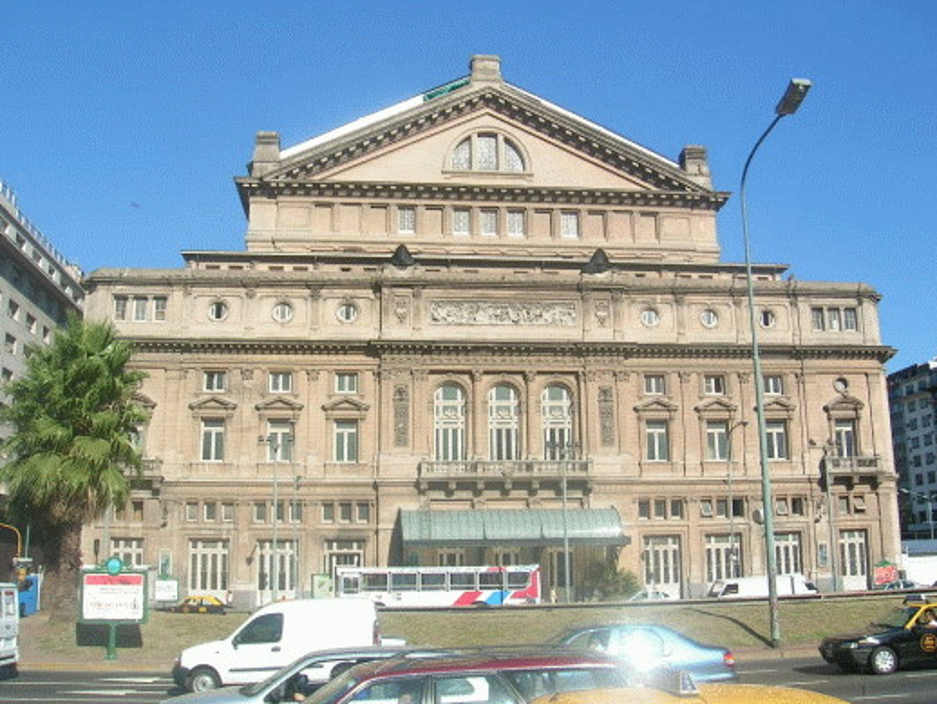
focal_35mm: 36
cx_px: 478
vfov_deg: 39.7
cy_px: 344
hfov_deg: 51.3
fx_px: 975
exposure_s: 1/357
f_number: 4.8
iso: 50
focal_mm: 5.4
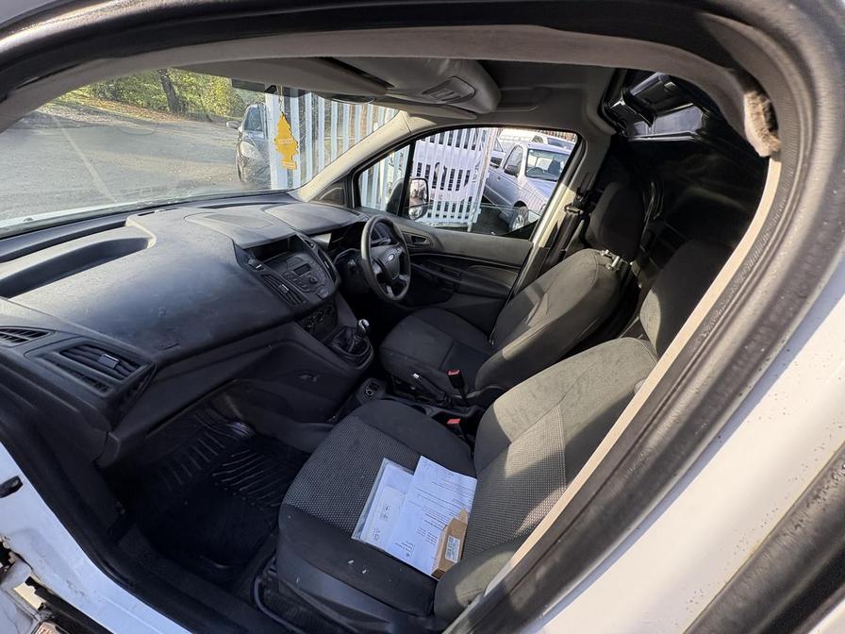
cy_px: 317
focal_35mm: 14
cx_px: 422
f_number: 2.2
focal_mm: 2.22
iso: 80
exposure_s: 1/136
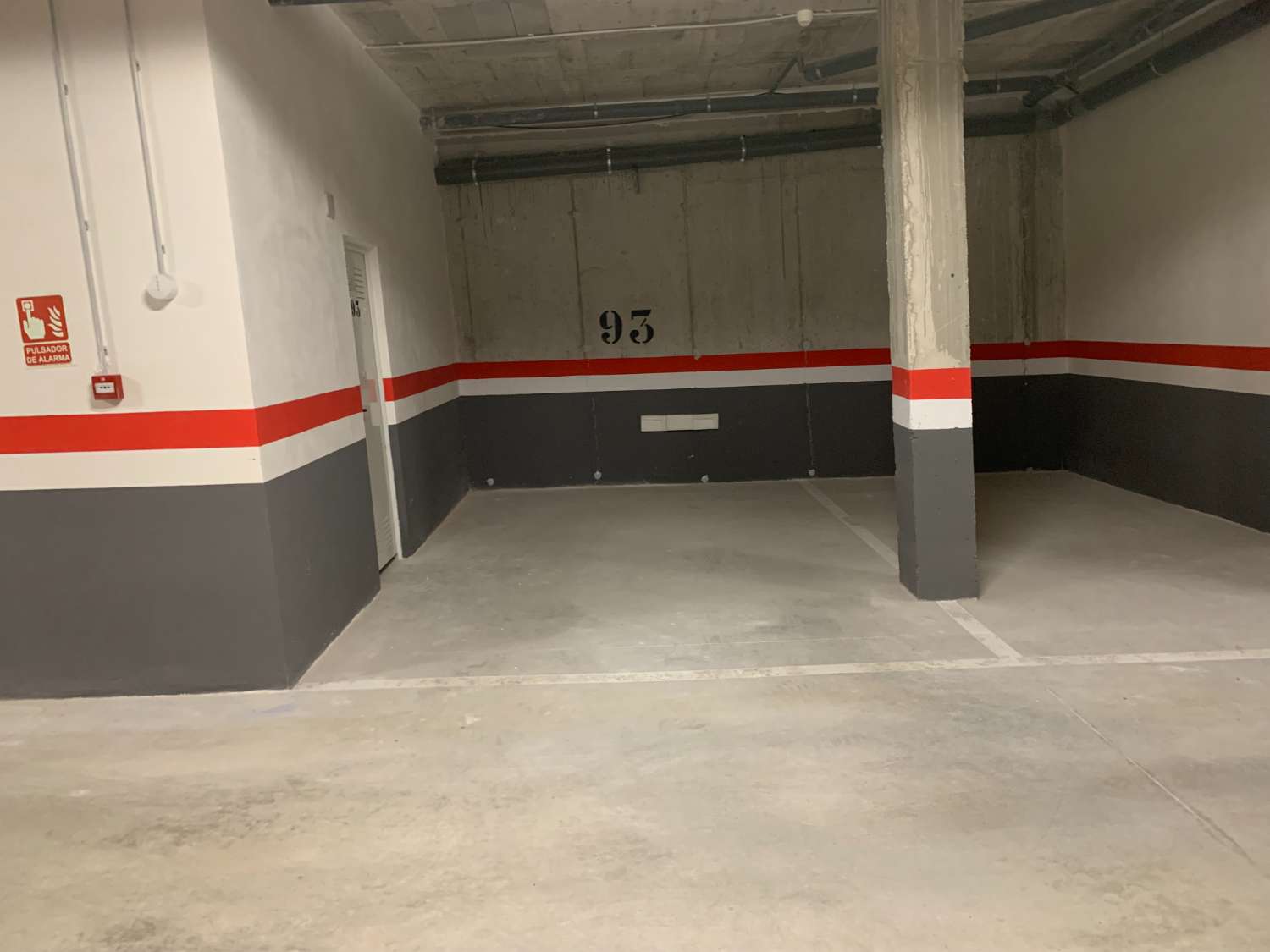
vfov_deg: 53.1
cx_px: 635
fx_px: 954
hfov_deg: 67.3
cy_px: 476
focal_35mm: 26
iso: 320
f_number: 1.8
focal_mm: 4.25
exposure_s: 1/33
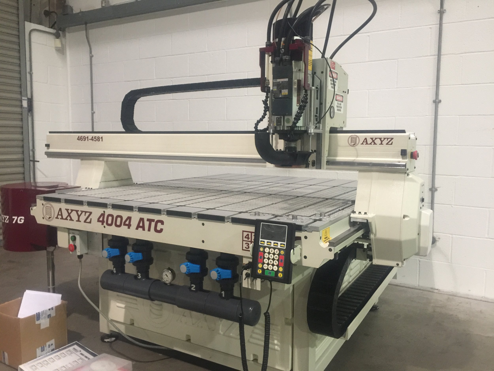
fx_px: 414
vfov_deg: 48.2
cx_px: 247
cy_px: 186
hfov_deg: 61.7
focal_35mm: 29
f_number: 2.2
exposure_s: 1/10
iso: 125
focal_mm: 4.15
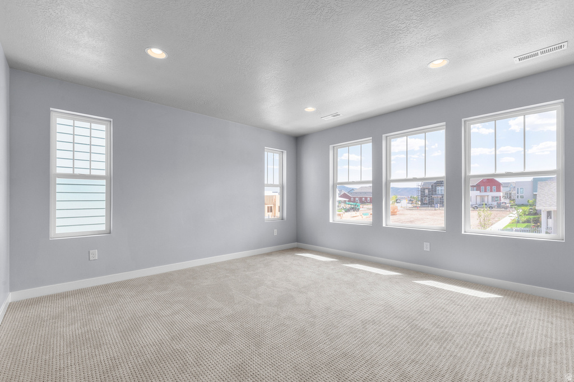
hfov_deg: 100.4
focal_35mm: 15
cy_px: 191
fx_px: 239
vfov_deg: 77.2
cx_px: 287
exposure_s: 1/25
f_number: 8
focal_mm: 15
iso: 320
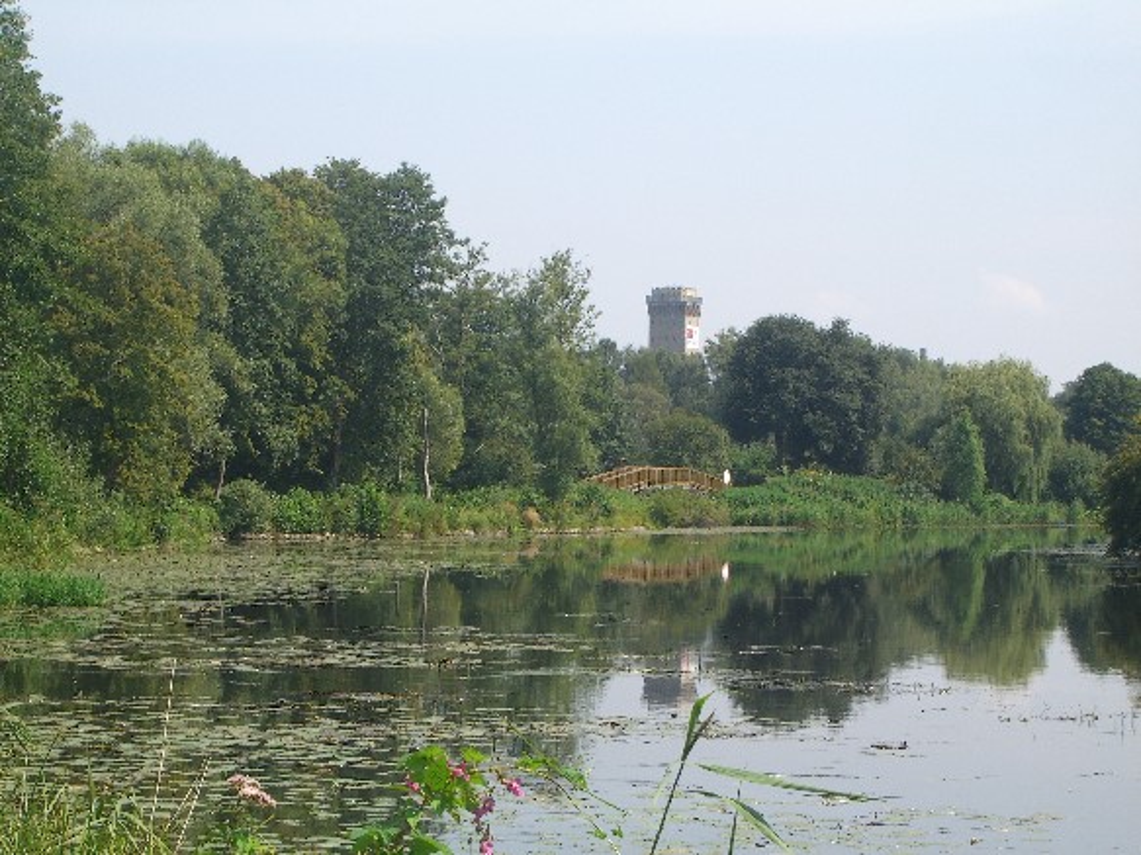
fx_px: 3757
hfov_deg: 17.3
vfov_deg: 13.0
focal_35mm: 114
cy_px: 428
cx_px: 570
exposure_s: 1/160
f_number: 7.4
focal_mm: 23.7
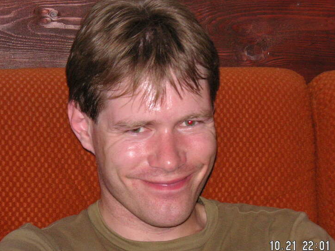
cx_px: 170
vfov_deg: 13.3
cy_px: 134
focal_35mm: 111
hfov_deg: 17.7
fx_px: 1074
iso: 160
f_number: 5
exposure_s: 1/90
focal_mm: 16.6
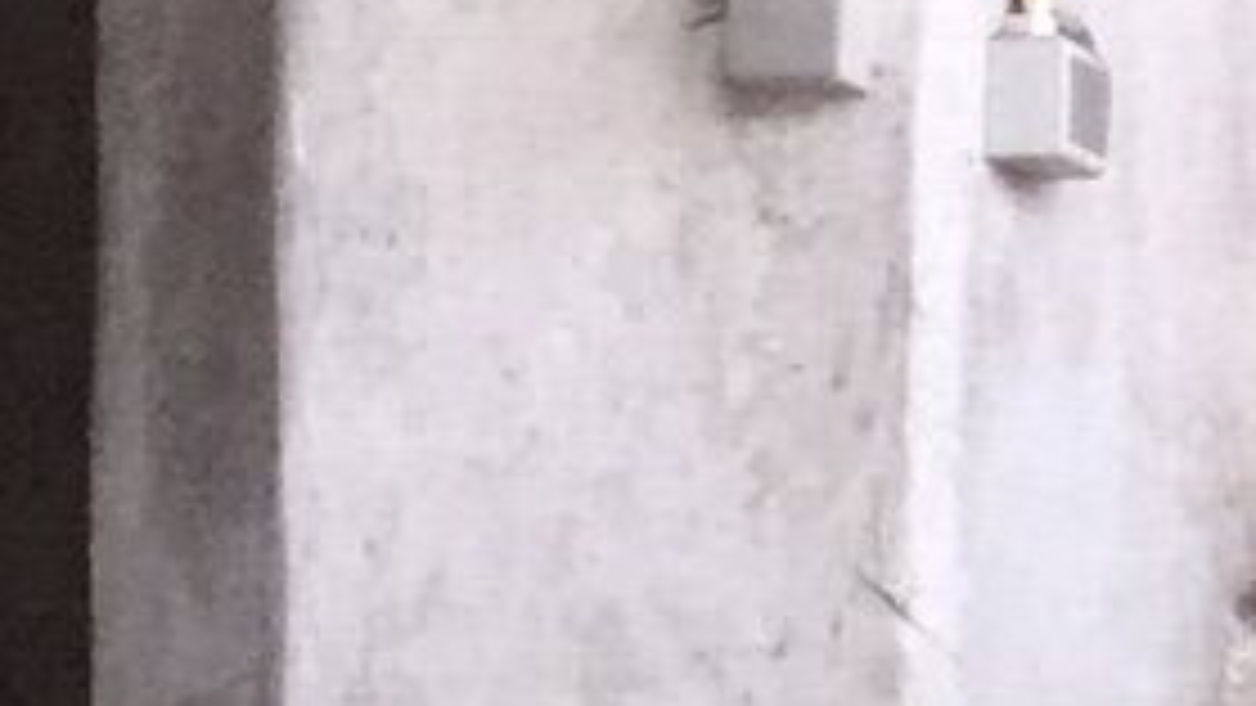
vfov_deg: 4.7
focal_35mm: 232
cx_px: 1472
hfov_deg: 9.2
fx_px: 7727
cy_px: 2846
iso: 250
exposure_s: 1/17
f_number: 2.2
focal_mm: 4.15
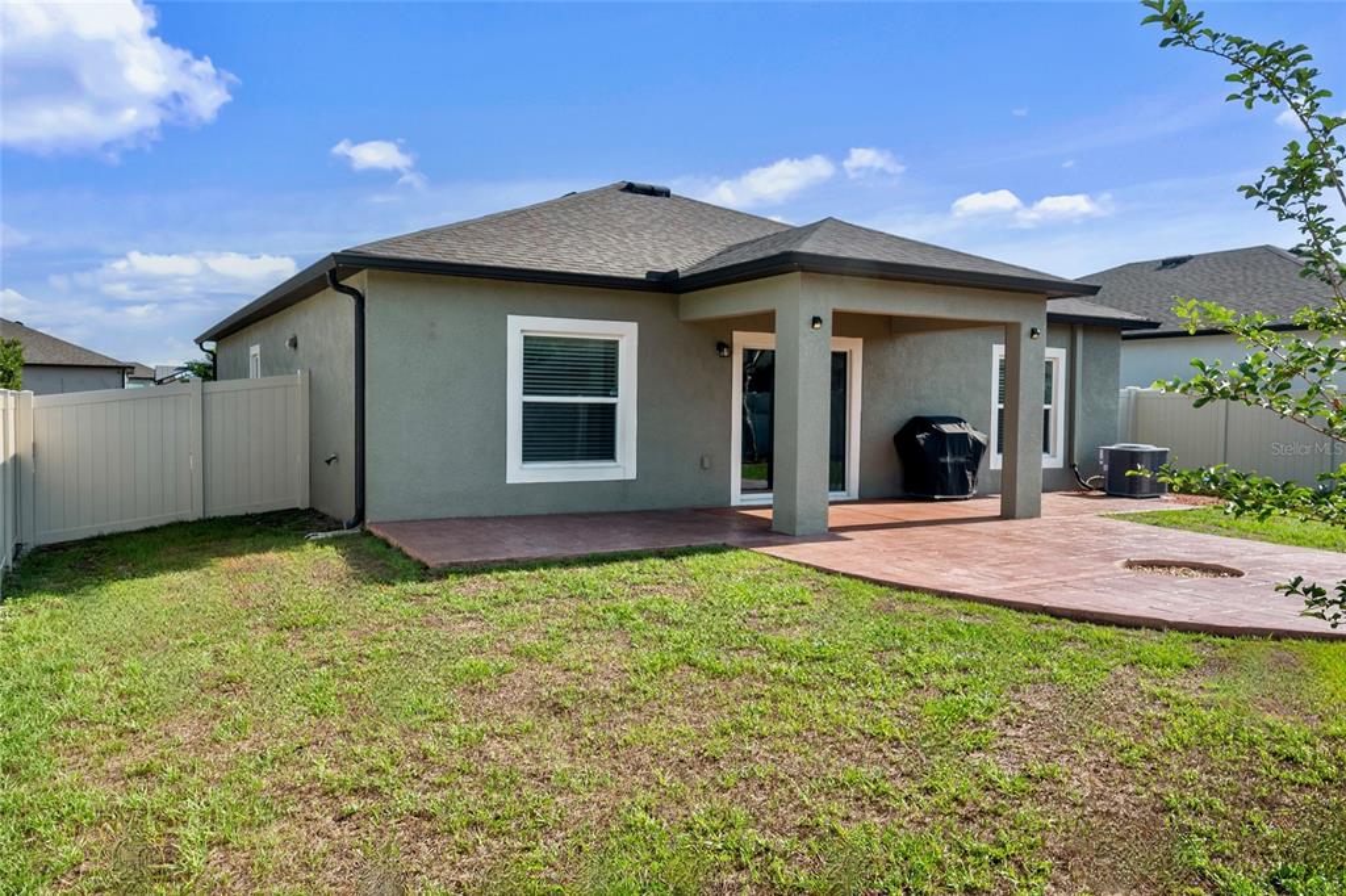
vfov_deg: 53.1
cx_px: 673
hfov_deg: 73.8
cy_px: 448
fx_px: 897
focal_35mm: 24
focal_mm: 16
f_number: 10
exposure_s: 1/160
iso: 100
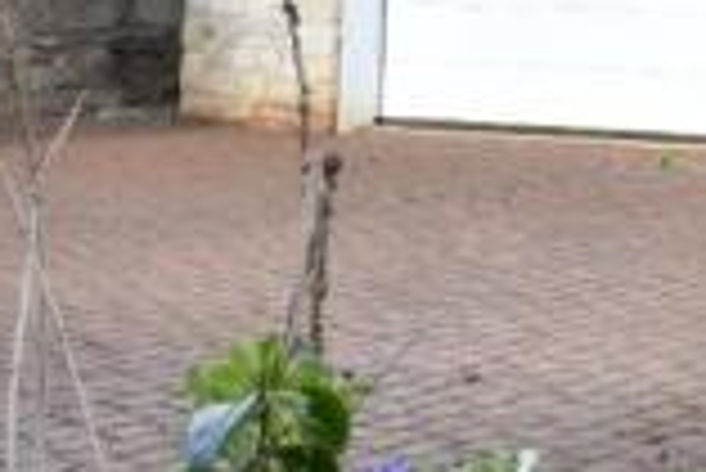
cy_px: -402
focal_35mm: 144
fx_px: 2828
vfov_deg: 9.1
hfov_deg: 13.3
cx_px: 1126
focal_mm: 23
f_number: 13
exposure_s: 1/200
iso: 800
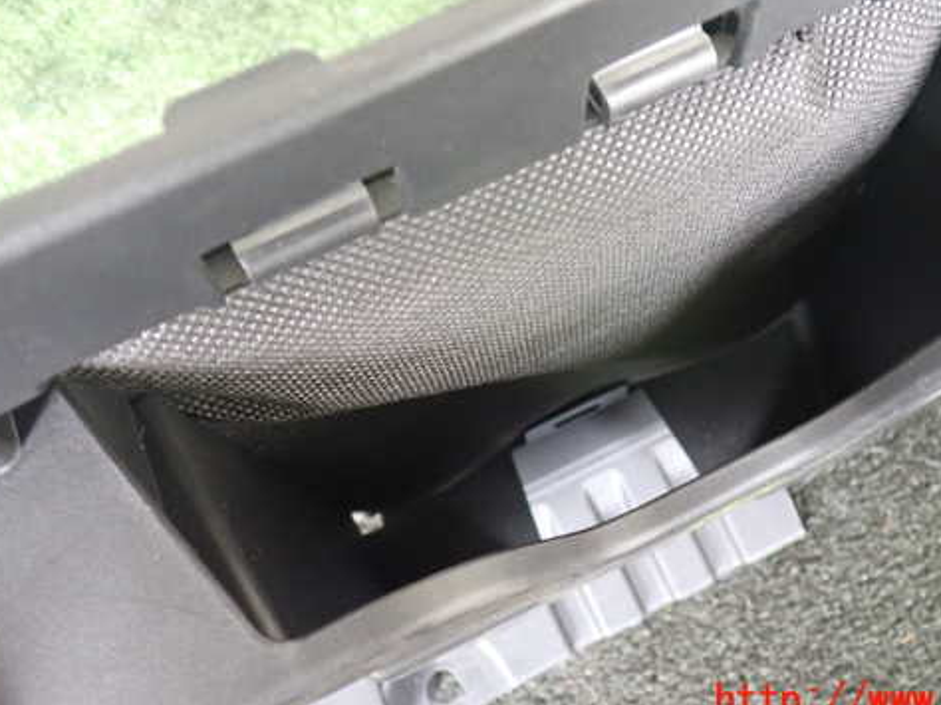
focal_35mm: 38
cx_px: 568
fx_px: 1032
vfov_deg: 37.5
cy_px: 280
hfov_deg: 48.7
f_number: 2.3
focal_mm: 5.4
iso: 640
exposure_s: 1/30
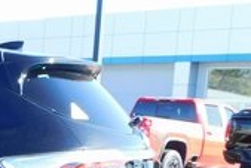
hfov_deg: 15.4
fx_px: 823
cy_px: 224
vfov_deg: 11.3
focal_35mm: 118
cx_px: -174
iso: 125
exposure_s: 1/250
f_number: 3.2
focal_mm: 5.3
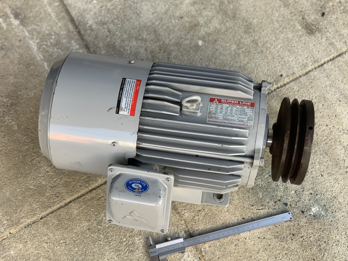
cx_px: 174
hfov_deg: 36.8
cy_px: 130
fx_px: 523
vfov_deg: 28.0
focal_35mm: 52
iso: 50
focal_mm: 6
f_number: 2.4
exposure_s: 1/122
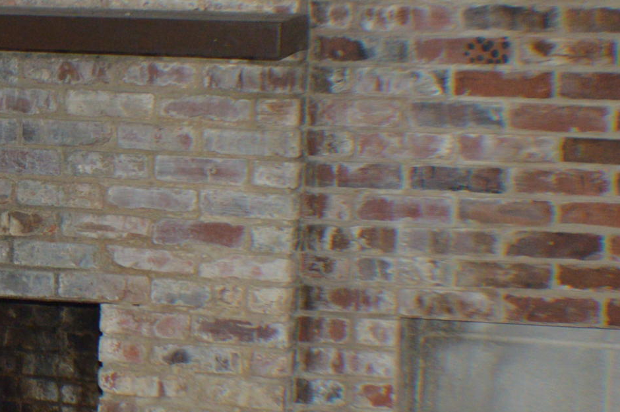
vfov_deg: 10.2
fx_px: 2306
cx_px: -47
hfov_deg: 15.0
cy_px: 162
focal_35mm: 134
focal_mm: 28
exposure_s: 1/60
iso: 800
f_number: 4.5
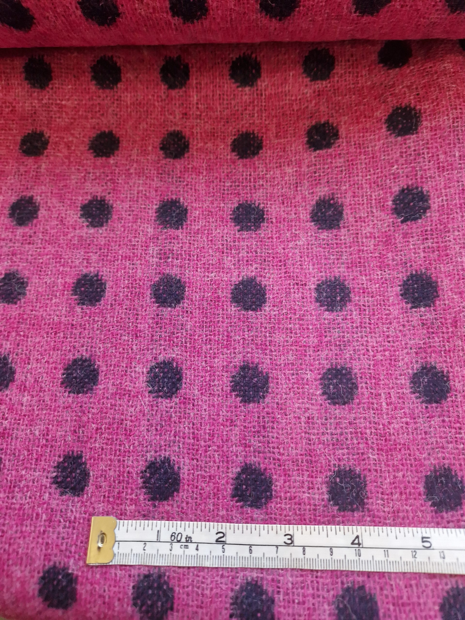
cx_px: 232
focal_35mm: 23
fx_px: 412
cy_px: 310
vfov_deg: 73.9
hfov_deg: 58.9
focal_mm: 5.4
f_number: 1.8
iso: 50
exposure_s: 1/100
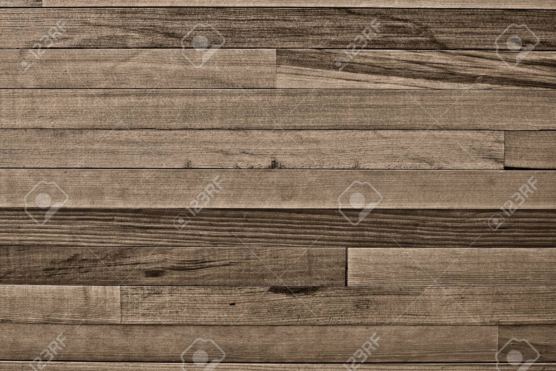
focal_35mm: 75
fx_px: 1158
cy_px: 186
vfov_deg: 18.2
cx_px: 278
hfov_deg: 27.0
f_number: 7.1
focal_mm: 50
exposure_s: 1/20
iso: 100
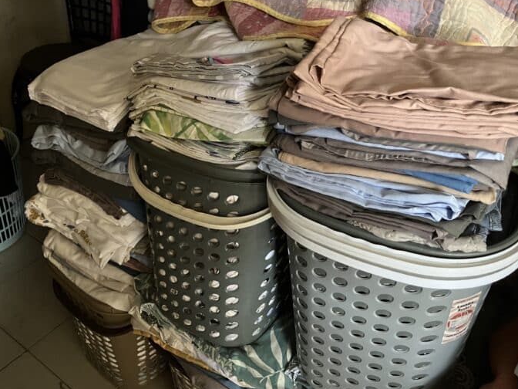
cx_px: 257
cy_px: 169
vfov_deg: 44.1
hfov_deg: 56.8
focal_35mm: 32
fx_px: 479
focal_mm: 3.99
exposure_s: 1/24
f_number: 1.8
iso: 640
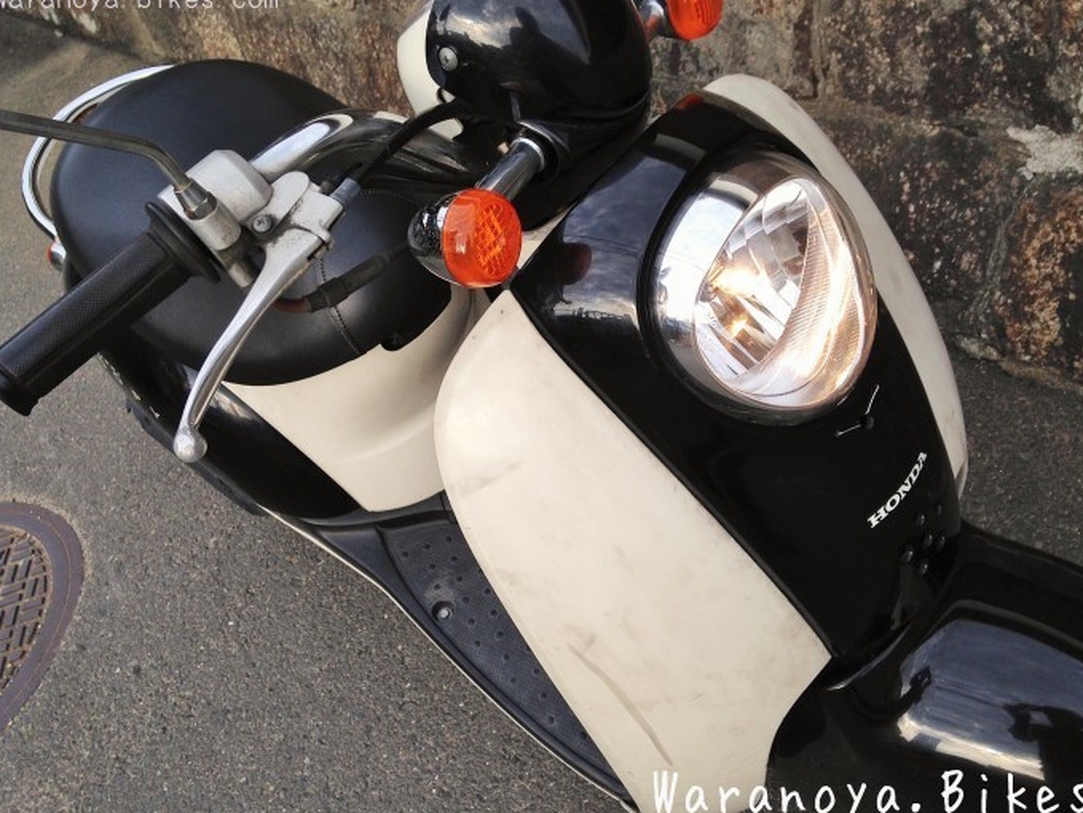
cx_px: 549
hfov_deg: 53.9
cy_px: 399
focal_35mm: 34
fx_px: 1064
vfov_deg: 41.8
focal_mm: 4.12
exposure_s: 1/565
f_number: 2.4
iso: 50
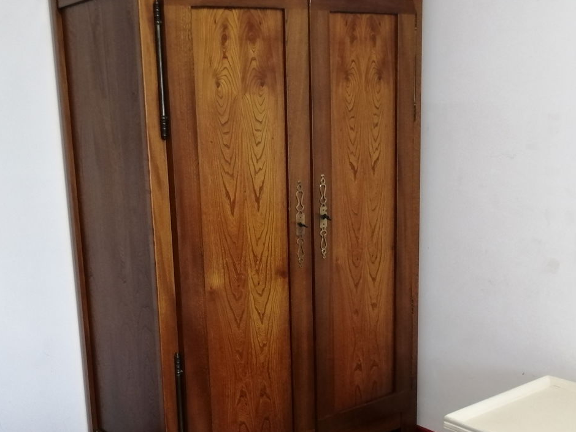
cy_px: 296
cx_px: 223
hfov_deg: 41.0
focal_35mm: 46
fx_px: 765
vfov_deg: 31.2
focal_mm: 3.95
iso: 500
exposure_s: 1/25
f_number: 1.8
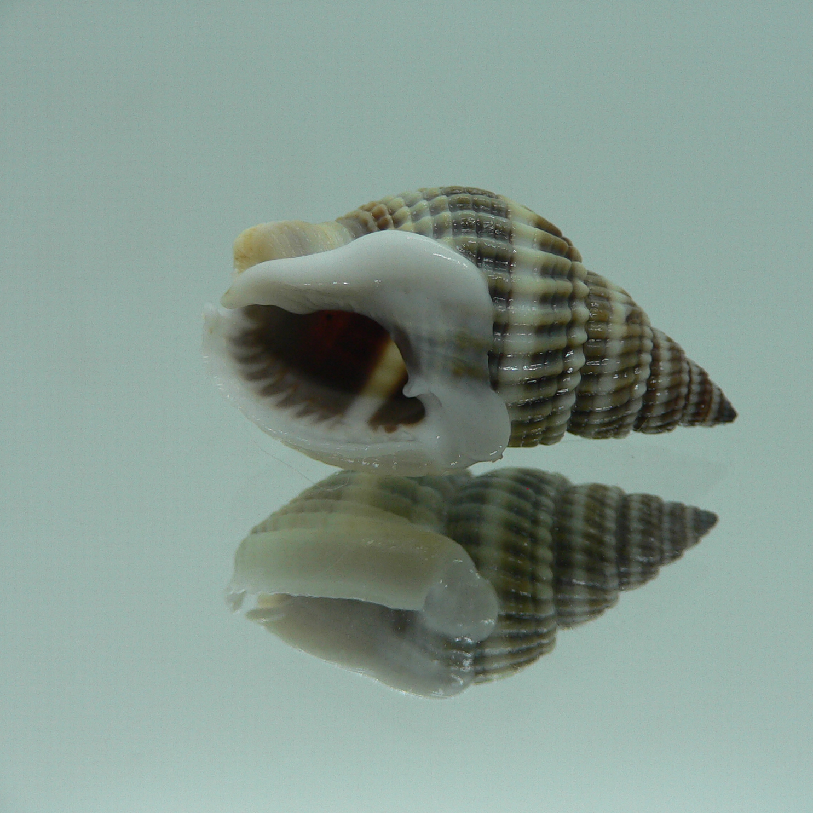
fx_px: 1116
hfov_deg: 39.9
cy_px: 407
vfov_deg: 40.0
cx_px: 466
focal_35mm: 42
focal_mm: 4.6
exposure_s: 1/60
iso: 80
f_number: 2.8
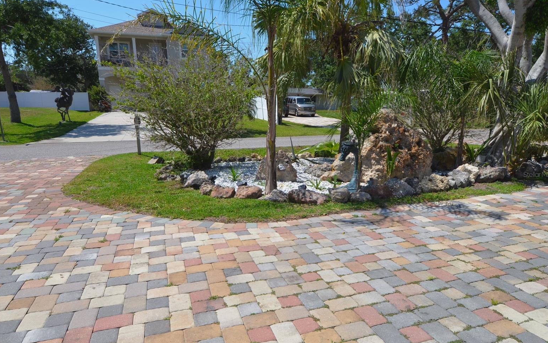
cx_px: 272
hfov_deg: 79.6
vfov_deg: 55.1
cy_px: 174
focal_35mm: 22
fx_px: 329
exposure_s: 1/320
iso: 100
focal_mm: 14
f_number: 9
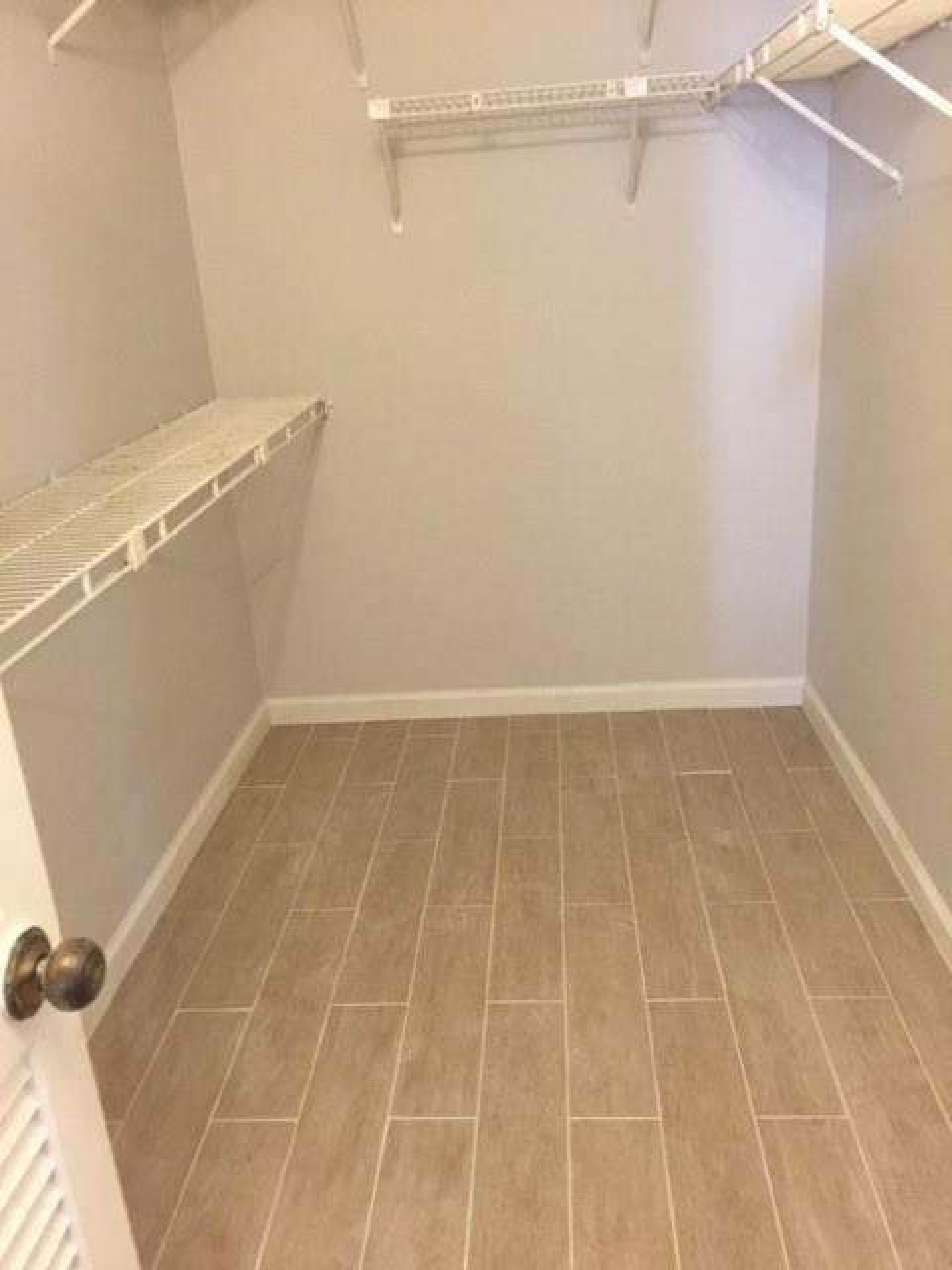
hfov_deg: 48.2
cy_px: 635
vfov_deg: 61.7
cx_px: 476
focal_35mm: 29
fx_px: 1063
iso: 160
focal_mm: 4.15
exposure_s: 1/30
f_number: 2.2
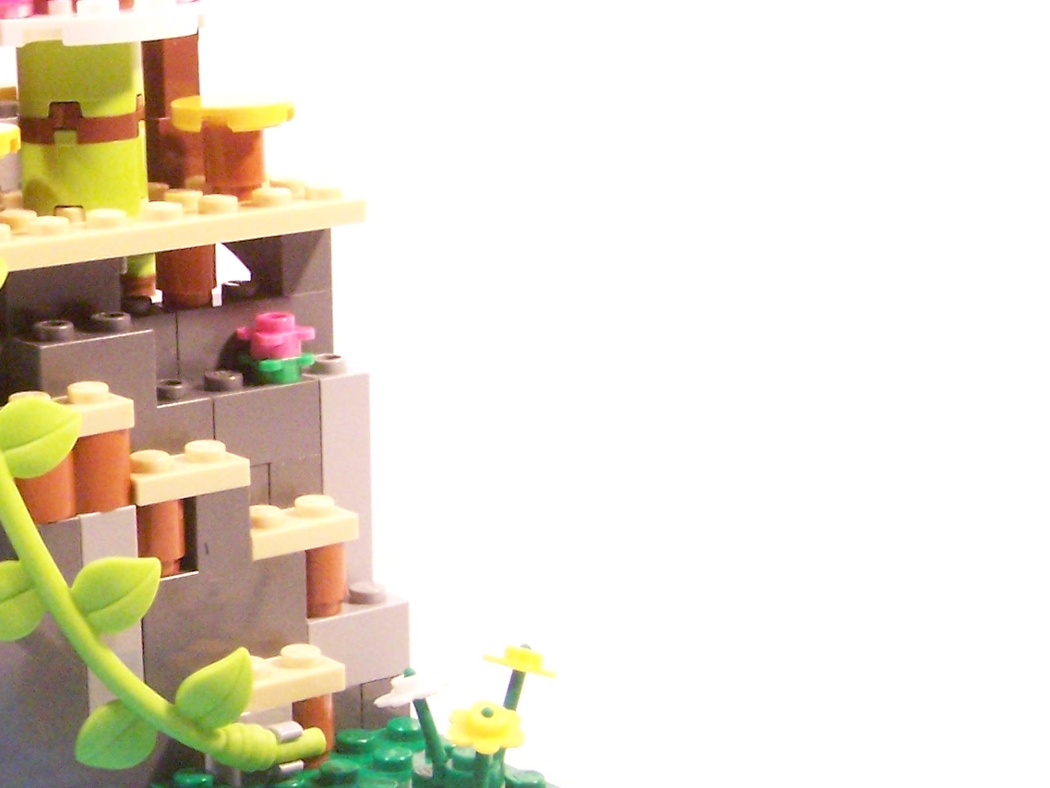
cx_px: -31
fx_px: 2609
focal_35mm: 86
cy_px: 397
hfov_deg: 21.8
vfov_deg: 17.2
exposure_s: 1/30
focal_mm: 6.3
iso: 400
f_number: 3.6
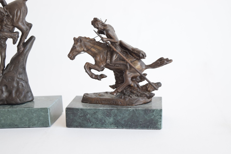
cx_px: 116
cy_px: 77
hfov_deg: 31.9
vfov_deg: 21.6
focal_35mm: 63
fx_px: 404
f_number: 5
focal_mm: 42
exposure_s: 1/125
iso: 800
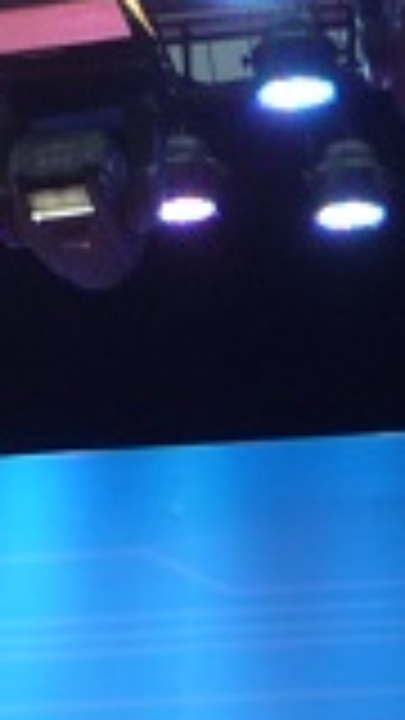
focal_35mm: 209
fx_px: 3990
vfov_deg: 10.0
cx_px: -567
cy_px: 1112
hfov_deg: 5.6
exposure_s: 1/40
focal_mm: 5.2
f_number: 3.3
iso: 100
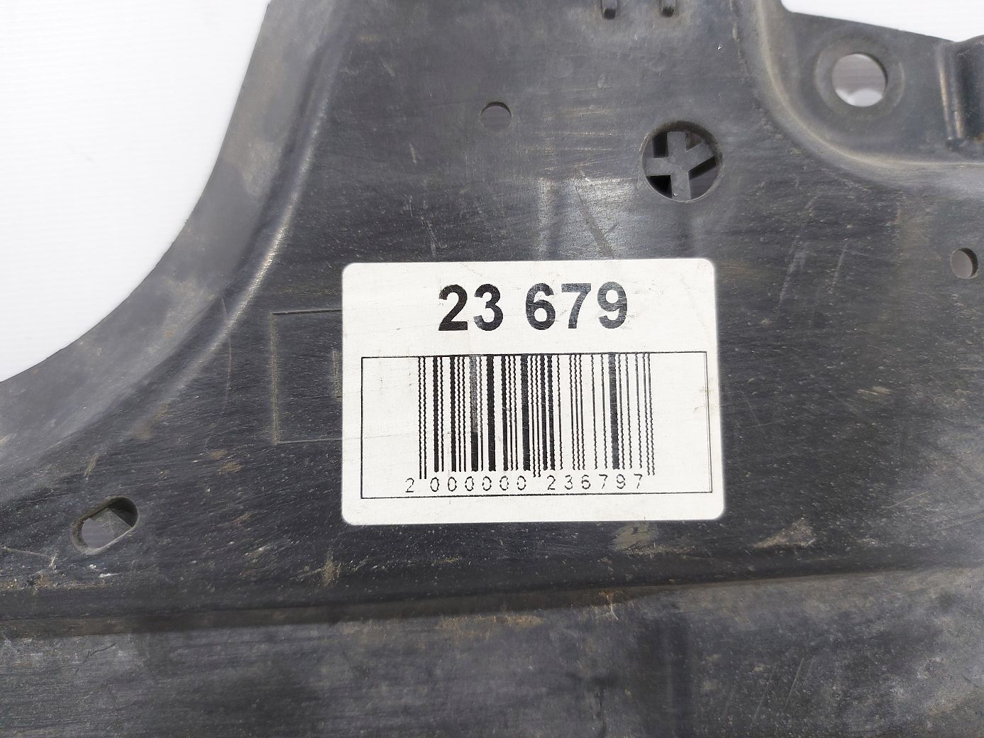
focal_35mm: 24
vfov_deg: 56.8
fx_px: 682
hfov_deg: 71.6
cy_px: 369
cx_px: 492
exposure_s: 1/50
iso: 100
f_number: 1.8
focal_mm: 5.23
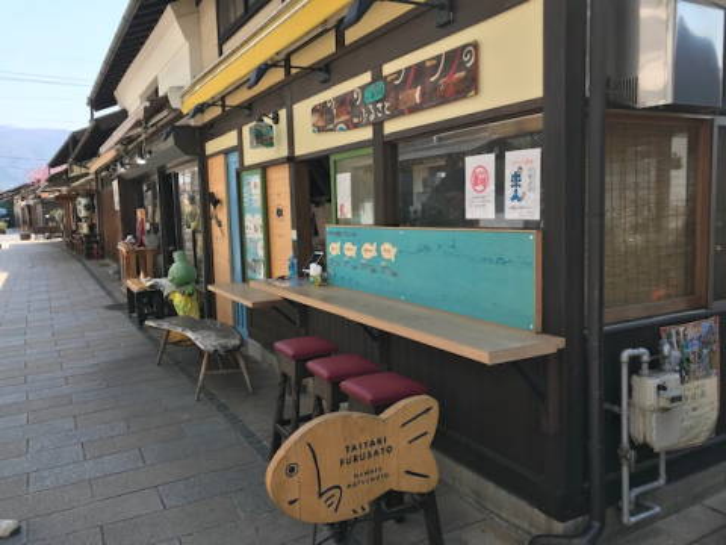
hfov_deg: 63.4
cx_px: 363
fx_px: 587
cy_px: 272
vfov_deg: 49.7
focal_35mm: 28
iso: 20
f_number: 1.8
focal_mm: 3.99
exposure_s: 1/570
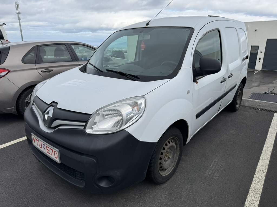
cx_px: 138
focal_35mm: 24
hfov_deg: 71.6
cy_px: 104
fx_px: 192
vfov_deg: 56.8
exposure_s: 1/2252
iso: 80
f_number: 1.78
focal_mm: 6.76
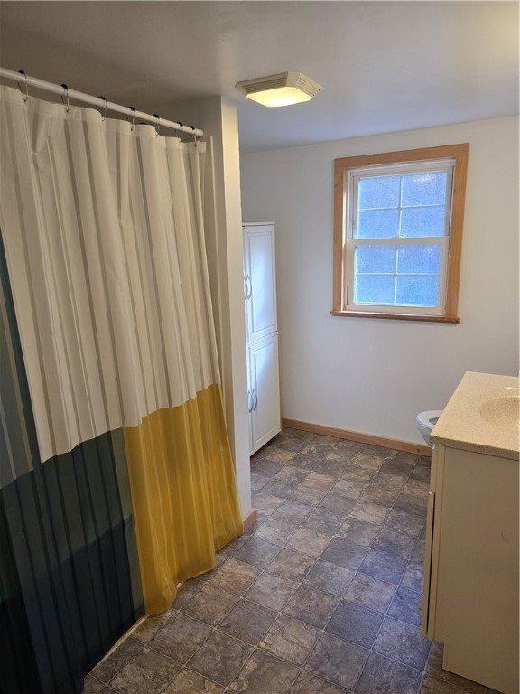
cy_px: 347
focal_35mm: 23
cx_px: 260
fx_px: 461
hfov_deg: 58.9
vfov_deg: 73.9
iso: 125
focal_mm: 6.3
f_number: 1.7
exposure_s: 1/120
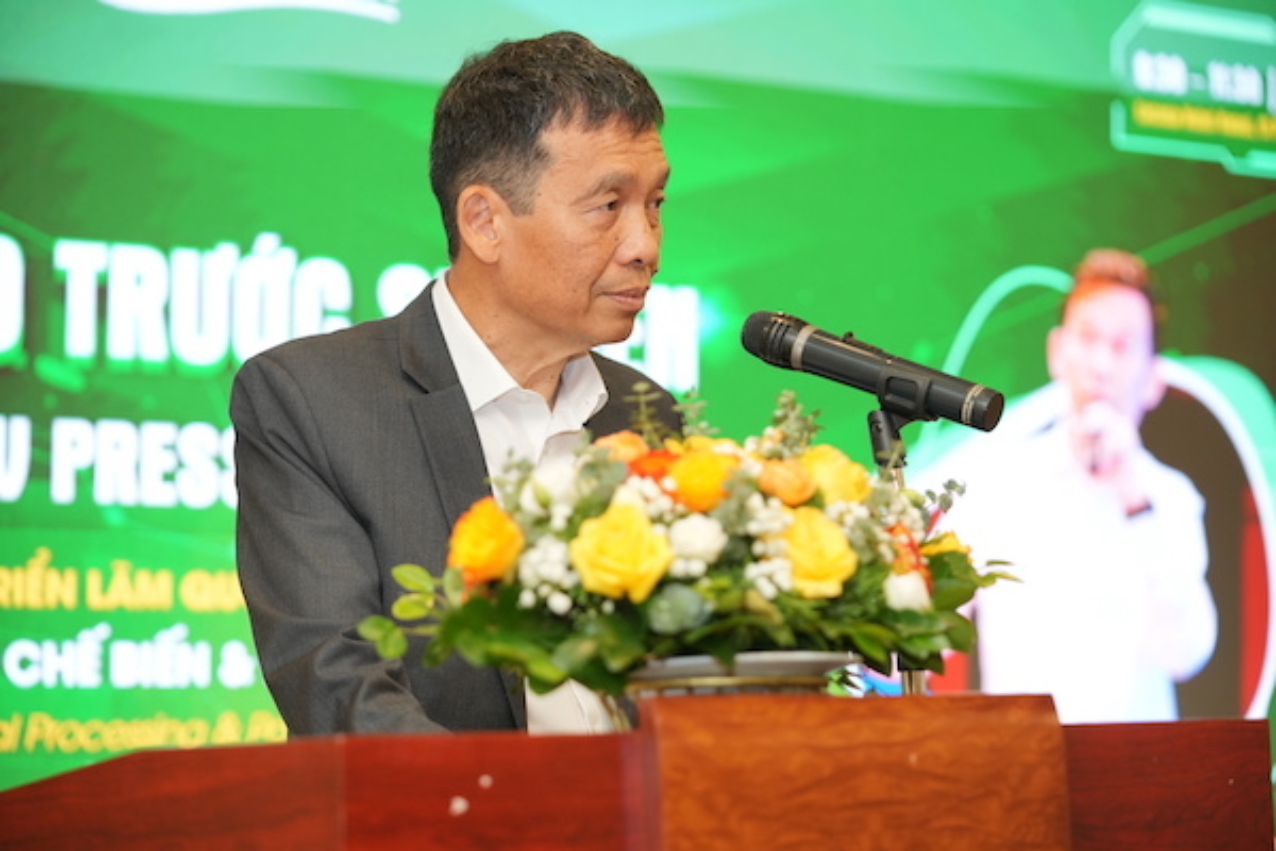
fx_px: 3296
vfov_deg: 14.7
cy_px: 426
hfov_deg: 21.9
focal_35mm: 93
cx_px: 638
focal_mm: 93
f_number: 3.2
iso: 1250
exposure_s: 1/160
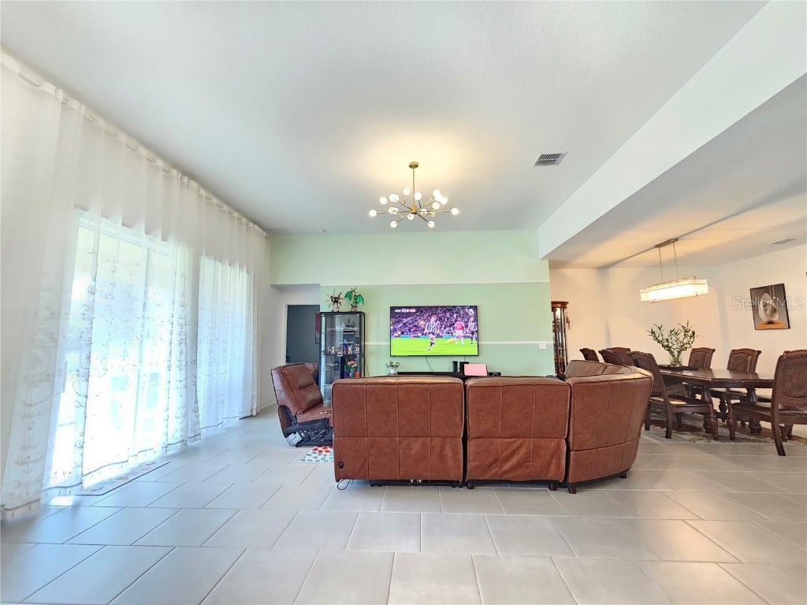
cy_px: 302
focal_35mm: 13
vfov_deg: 89.9
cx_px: 404
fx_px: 303
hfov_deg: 106.2
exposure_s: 1/40
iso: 320
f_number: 2.2
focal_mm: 2.2
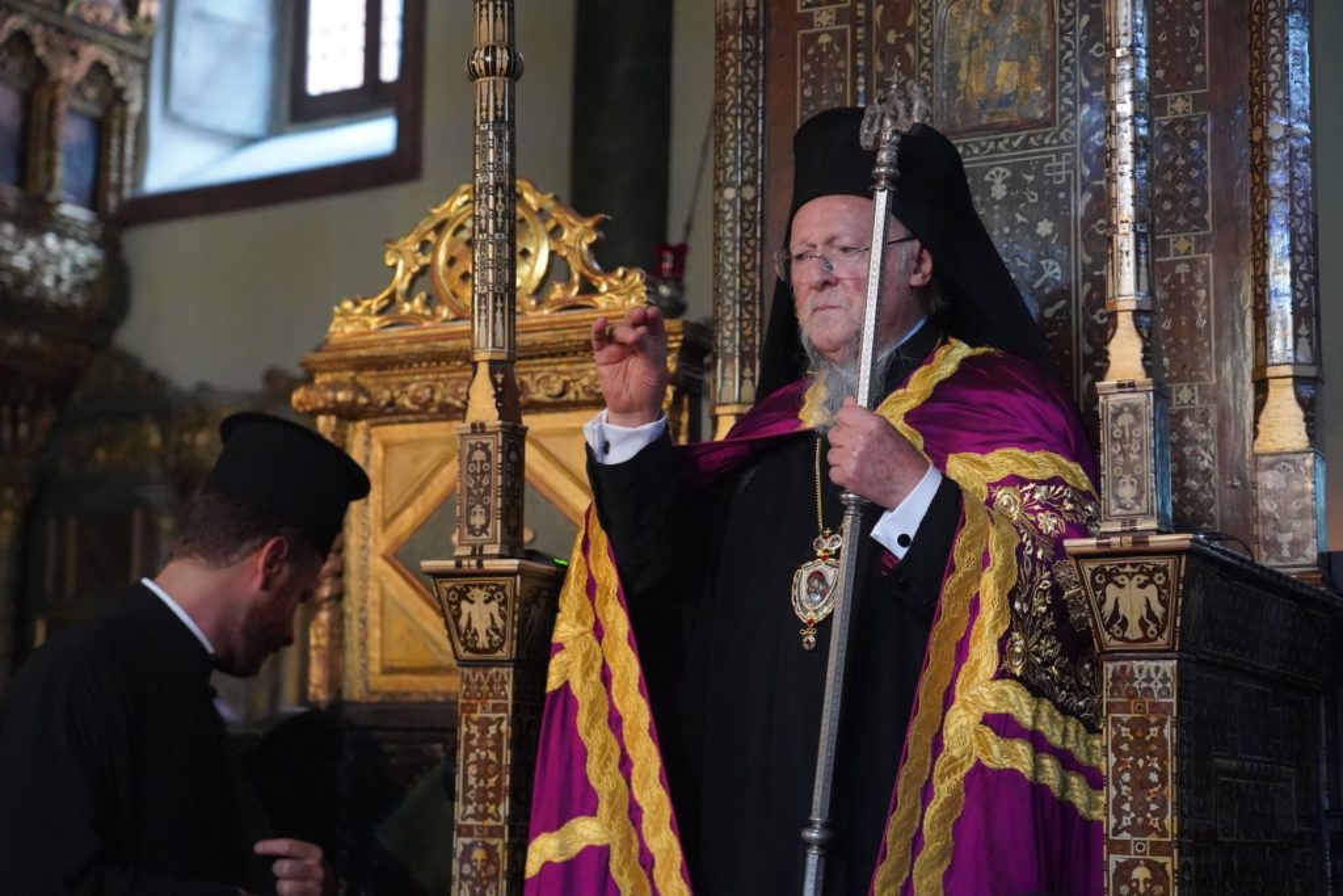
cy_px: 448
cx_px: 672
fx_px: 2313
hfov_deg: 32.4
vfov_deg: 21.9
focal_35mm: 62
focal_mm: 62
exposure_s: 1/125
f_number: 4
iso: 12800
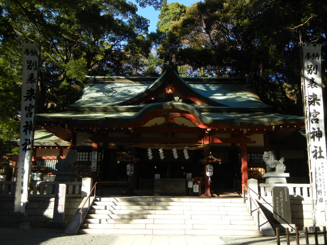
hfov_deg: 54.0
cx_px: 164
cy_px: 122
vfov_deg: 41.8
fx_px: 321
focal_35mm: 34
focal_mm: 6.2
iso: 160
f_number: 3.6
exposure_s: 1/382
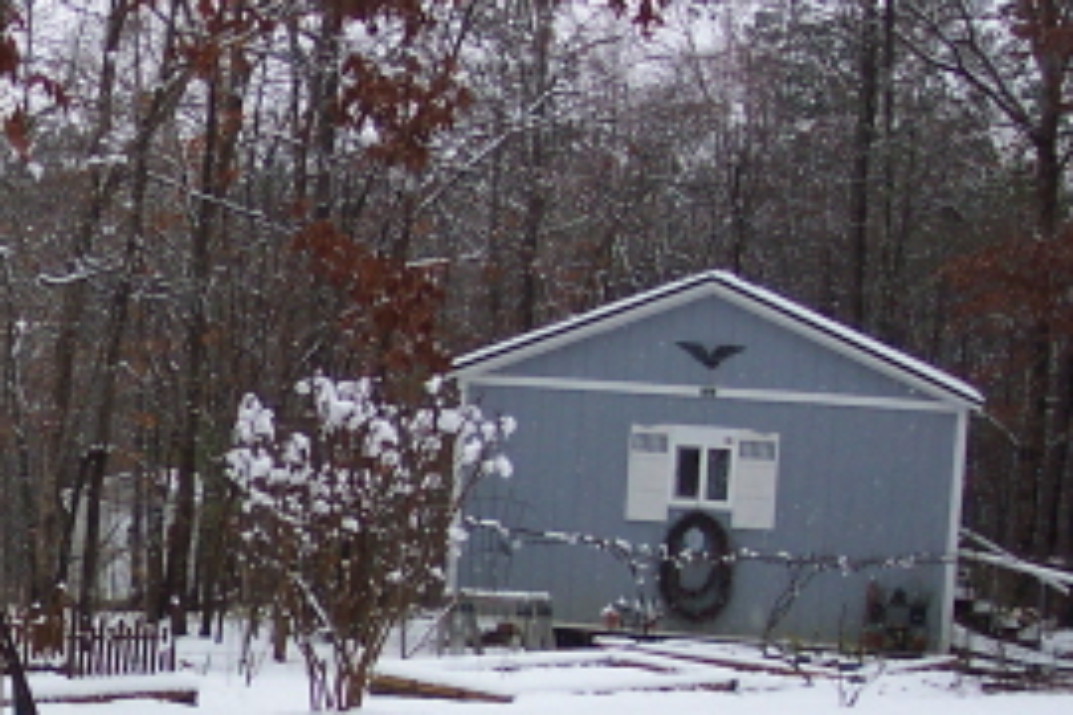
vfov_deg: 15.1
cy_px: 520
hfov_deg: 21.7
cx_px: -32
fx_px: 2682
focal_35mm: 90
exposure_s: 1/500
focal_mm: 8
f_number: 2.8
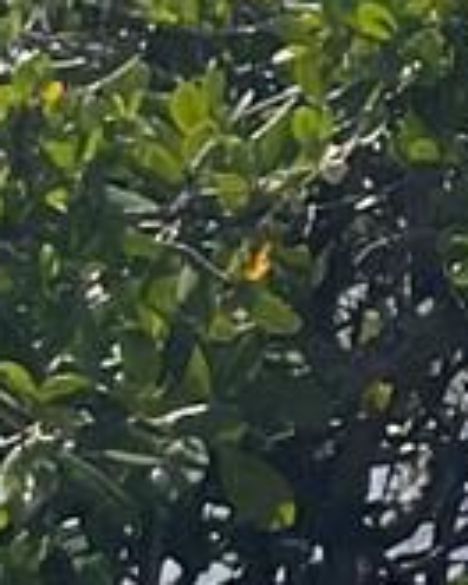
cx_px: 2507
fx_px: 4086
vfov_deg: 7.7
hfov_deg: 5.0
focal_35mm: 236
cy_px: -741
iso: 32
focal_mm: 5.1
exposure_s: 1/7407
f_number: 1.6
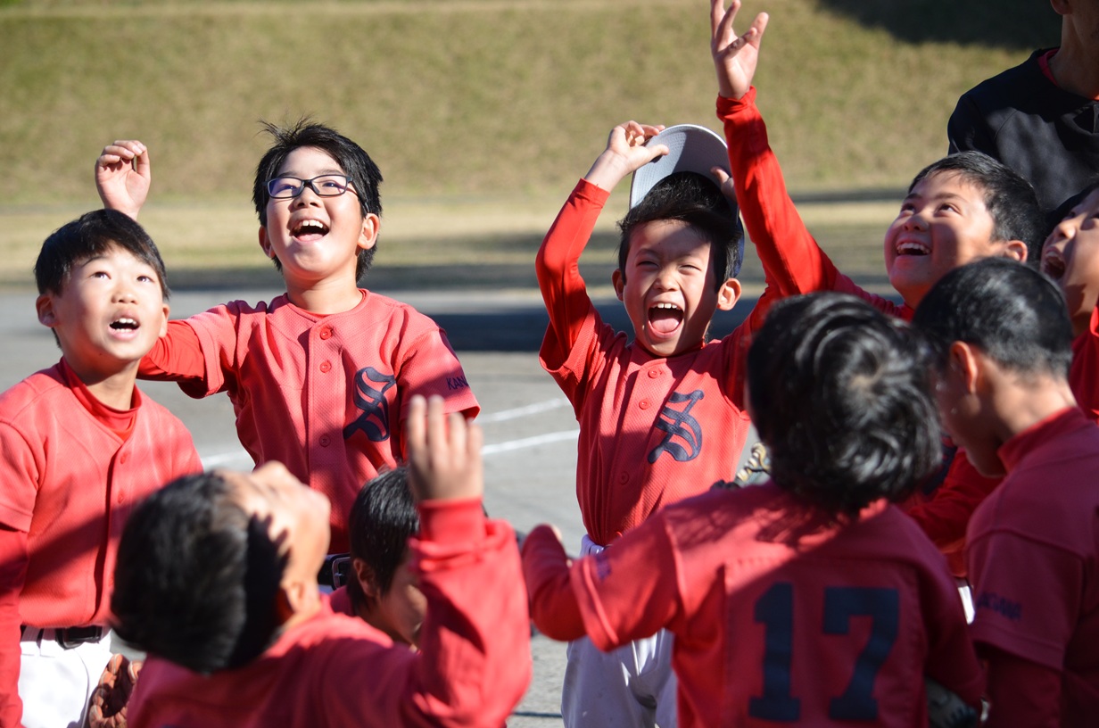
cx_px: 550
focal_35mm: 147
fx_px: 4478
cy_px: 364
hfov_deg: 14.0
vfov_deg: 9.3
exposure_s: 1/1250
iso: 400
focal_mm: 98
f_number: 4.5
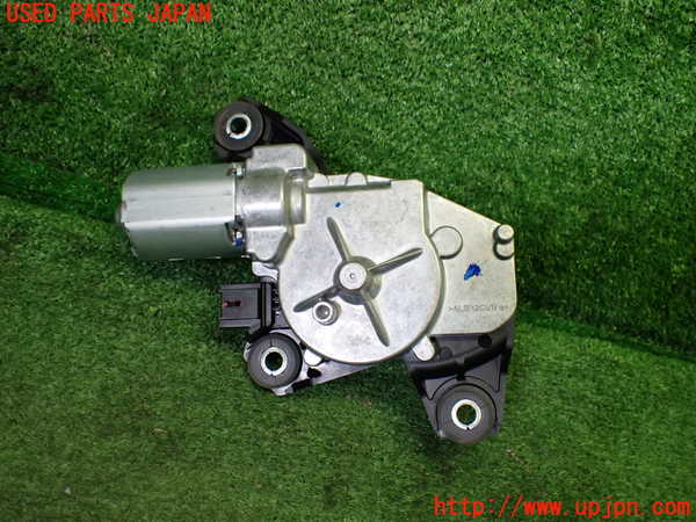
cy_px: 261
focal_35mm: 30
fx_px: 603
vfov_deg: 46.8
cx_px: 348
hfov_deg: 60.0
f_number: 2.3
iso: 320
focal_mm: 5.4
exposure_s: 1/125
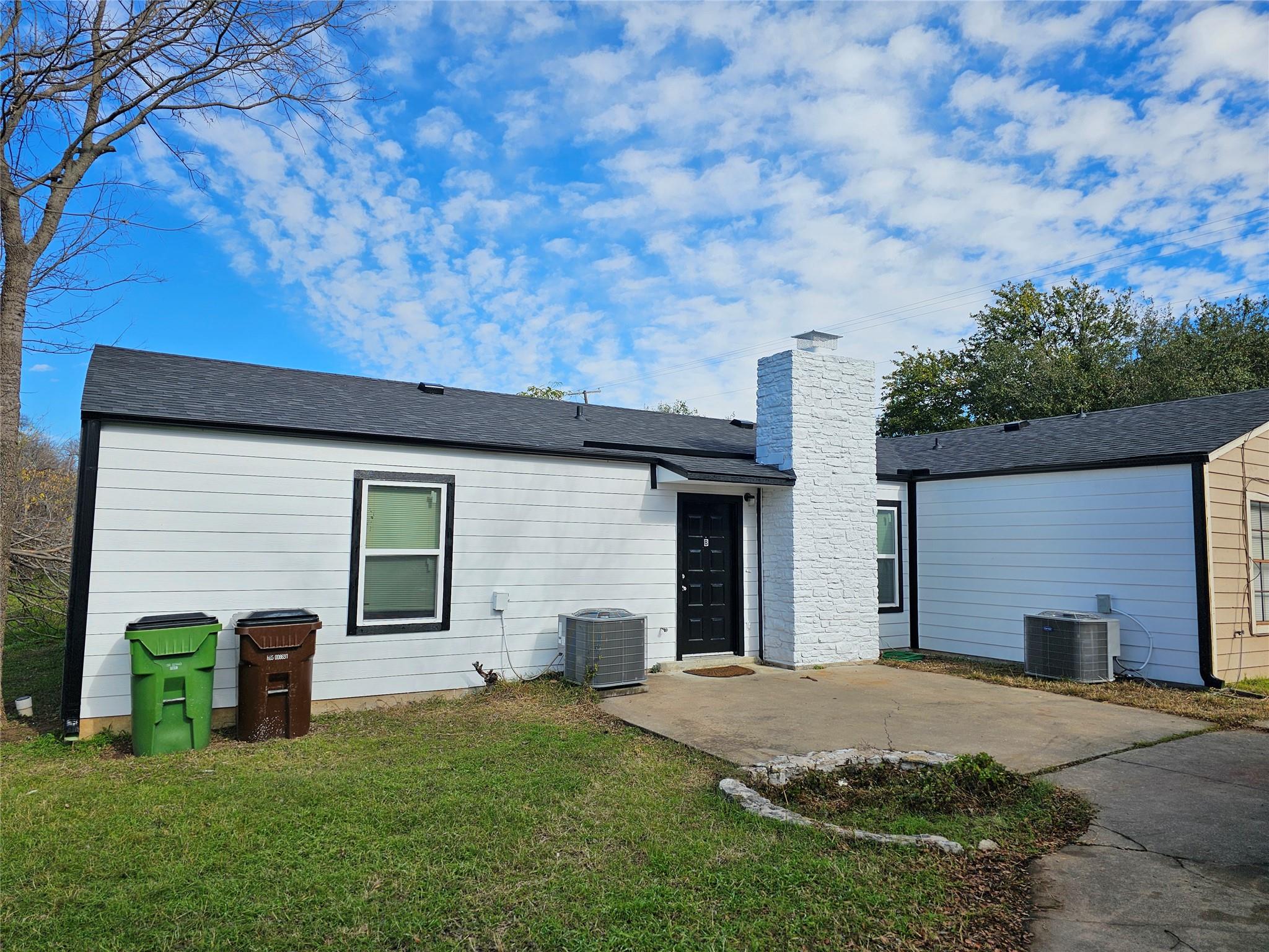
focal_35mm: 23
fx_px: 843
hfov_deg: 73.9
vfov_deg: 58.9
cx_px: 634
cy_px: 476
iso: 10
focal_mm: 6.3
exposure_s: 1/1235
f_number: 1.7
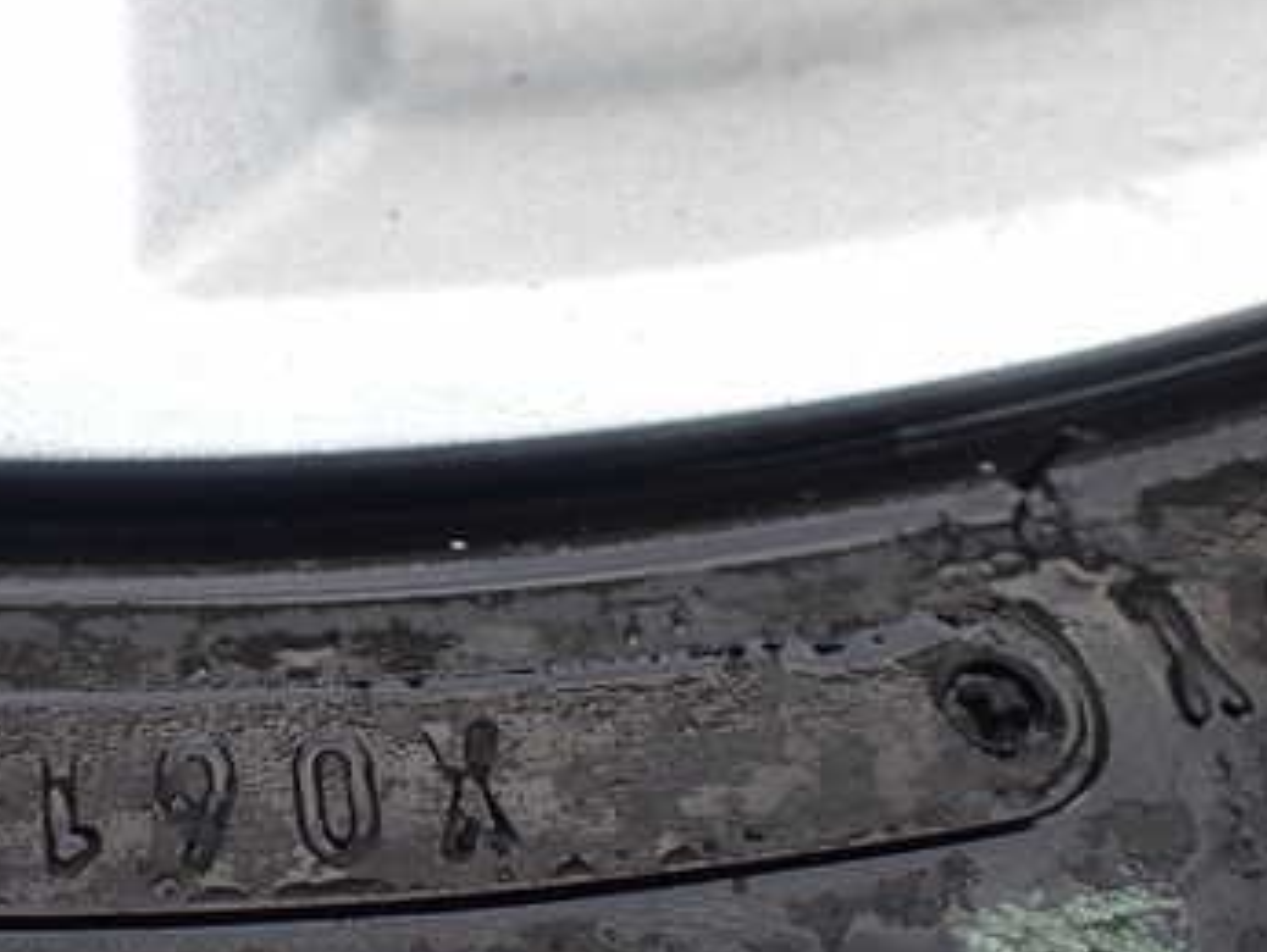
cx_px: 337
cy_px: 619
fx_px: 1905
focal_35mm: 52
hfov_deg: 36.1
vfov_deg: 27.9
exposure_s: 1/125
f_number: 2.3
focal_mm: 5.4
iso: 200
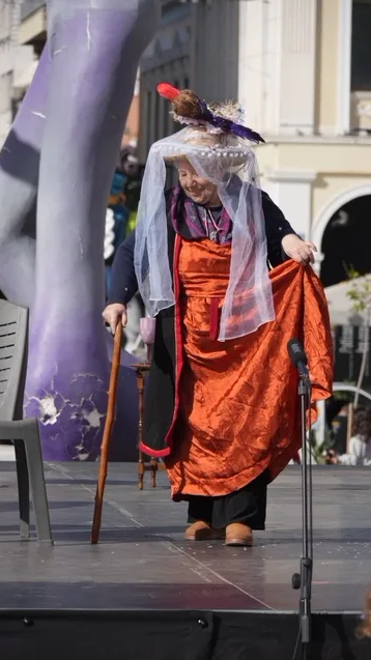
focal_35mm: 253
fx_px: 4428
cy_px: 331
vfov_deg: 8.5
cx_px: 182
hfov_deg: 4.8
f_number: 11
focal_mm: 240
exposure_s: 1/200
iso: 125
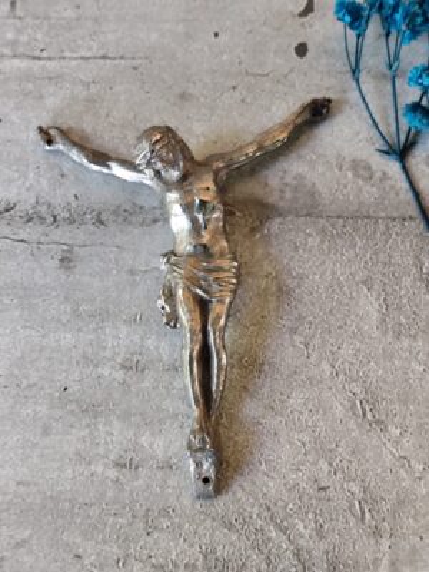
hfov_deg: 15.9
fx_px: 1537
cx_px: 214
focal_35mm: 93
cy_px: 286
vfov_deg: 21.1
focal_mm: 6.19
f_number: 1.65
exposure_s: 1/33.3
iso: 320
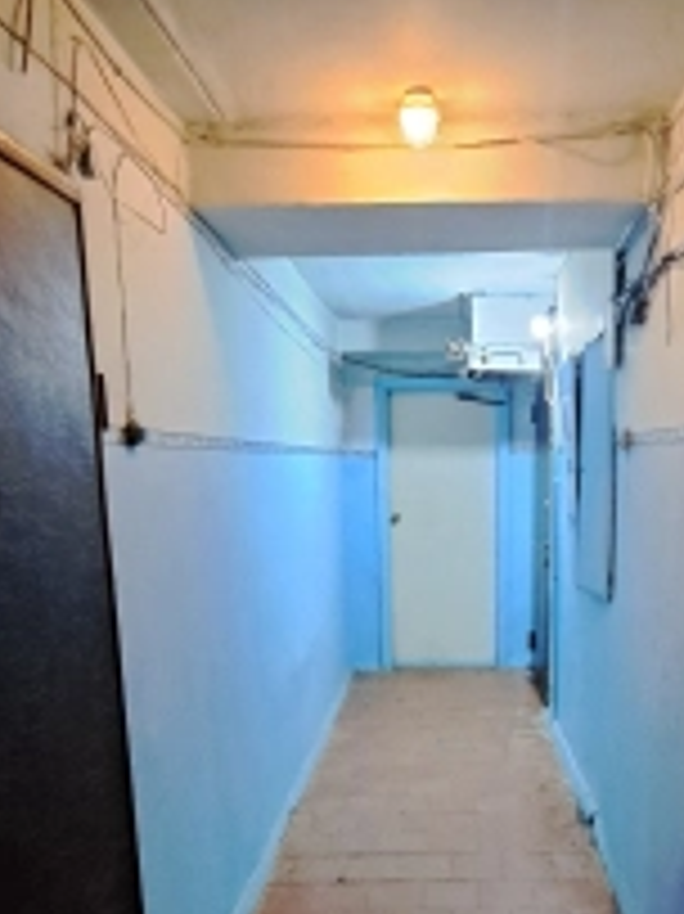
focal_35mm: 30
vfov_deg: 58.1
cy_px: 639
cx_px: 443
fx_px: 791
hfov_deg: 46.2
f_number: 2.2
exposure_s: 1/25
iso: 320
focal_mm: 1.74
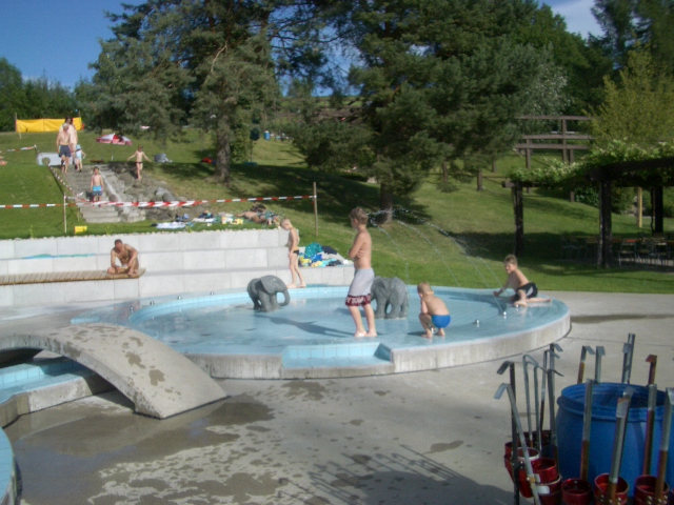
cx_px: 337
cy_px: 252
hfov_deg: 52.6
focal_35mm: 35
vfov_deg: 40.7
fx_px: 681
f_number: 4.3
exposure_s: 1/800
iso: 50
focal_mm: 5.8
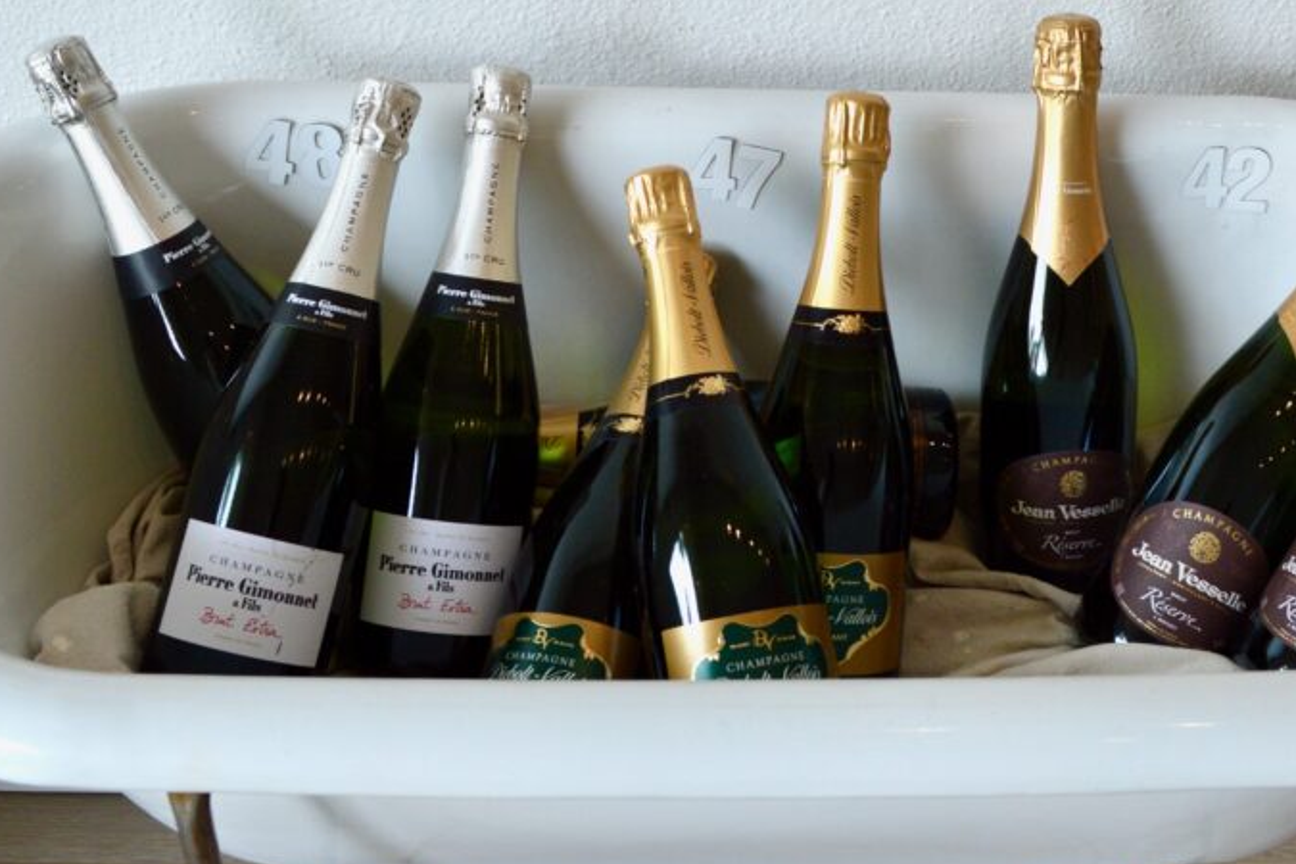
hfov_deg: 41.0
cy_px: 238
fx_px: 1728
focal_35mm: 48
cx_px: 760
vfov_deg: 27.8
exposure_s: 1/125
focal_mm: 18
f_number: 5.6
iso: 400
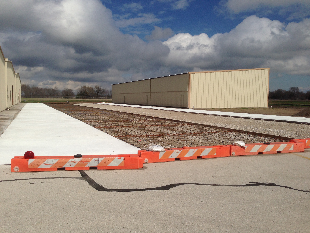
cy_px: 116
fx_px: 296
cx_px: 155
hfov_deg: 55.4
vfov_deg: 42.9
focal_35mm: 33
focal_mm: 4.12
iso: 50
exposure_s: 1/6024
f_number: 2.4
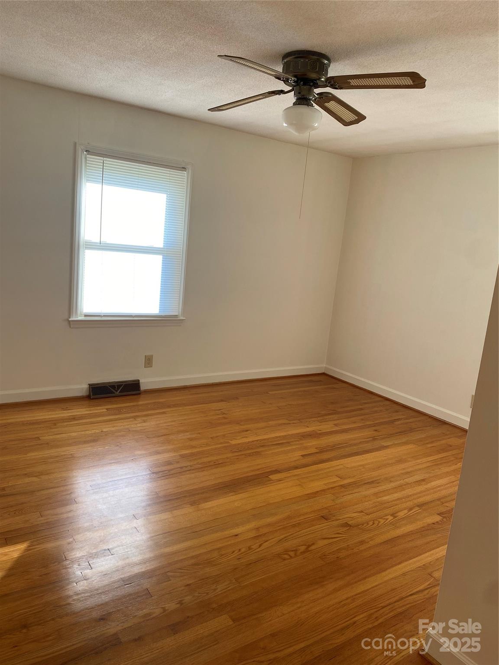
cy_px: 332
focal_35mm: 26
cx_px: 250
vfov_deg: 67.3
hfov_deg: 53.1
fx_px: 500
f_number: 1.8
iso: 40
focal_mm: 4.25
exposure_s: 1/121
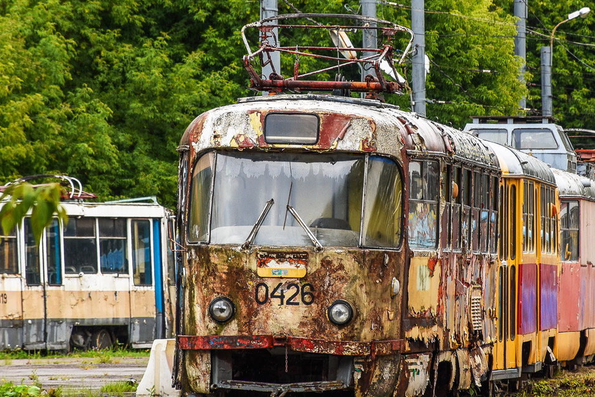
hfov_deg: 7.7
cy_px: 187
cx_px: 319
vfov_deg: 5.2
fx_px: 4397
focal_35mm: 266
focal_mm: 140
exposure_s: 1/200
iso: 200
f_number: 5.6
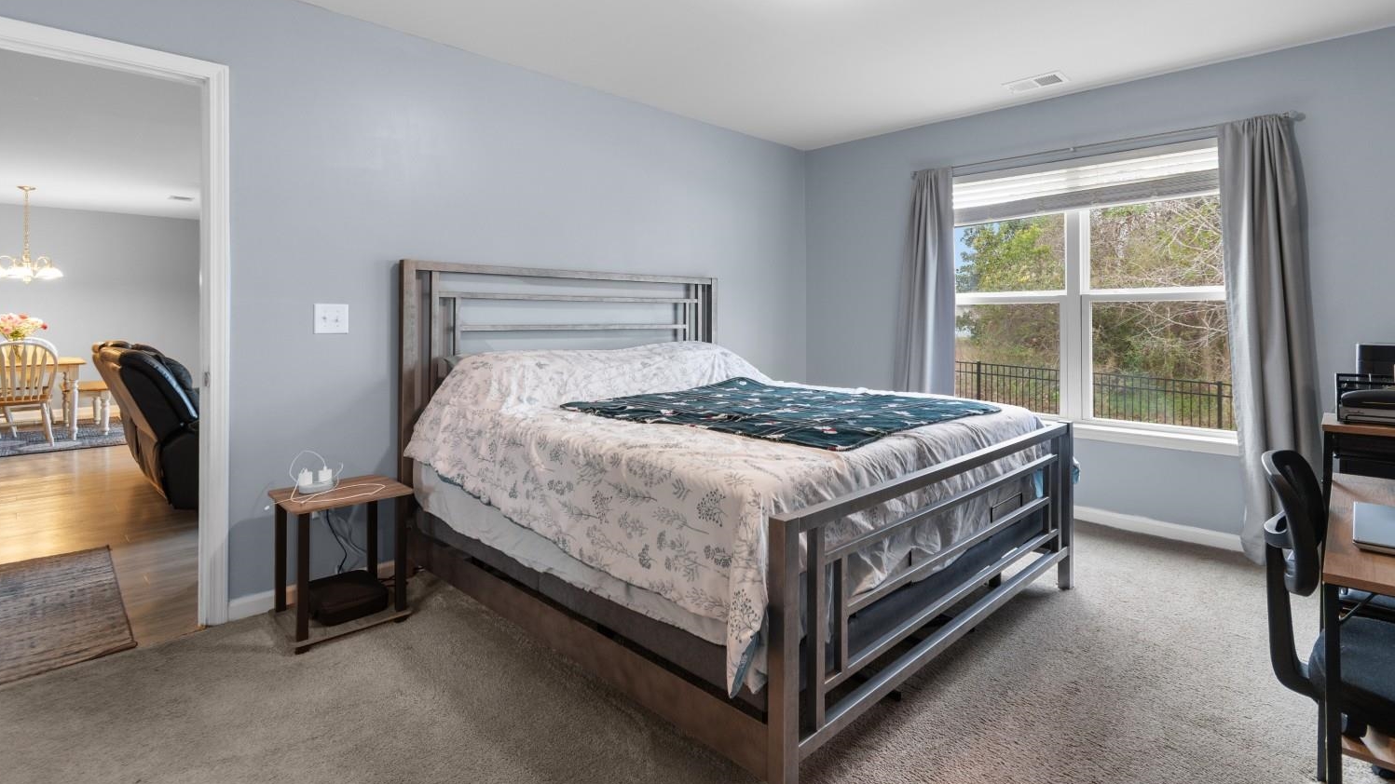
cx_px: 741
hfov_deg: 95.8
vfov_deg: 63.1
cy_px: 301
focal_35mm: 17
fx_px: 629
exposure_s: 1/2
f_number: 4.5
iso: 100
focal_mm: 10
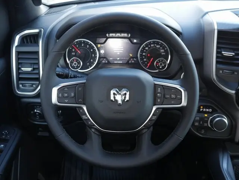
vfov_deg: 36.0
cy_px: 90
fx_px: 276
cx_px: 120
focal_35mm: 40
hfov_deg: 46.8
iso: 800
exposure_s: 1/60
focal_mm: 20
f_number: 5
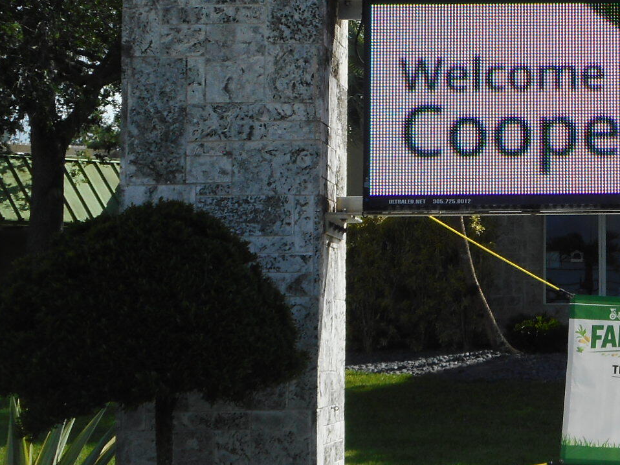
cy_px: 115
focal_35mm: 121
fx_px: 2167
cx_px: 729
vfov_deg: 12.2
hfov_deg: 15.7
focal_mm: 9.1
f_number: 4.9
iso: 80
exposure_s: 1/400
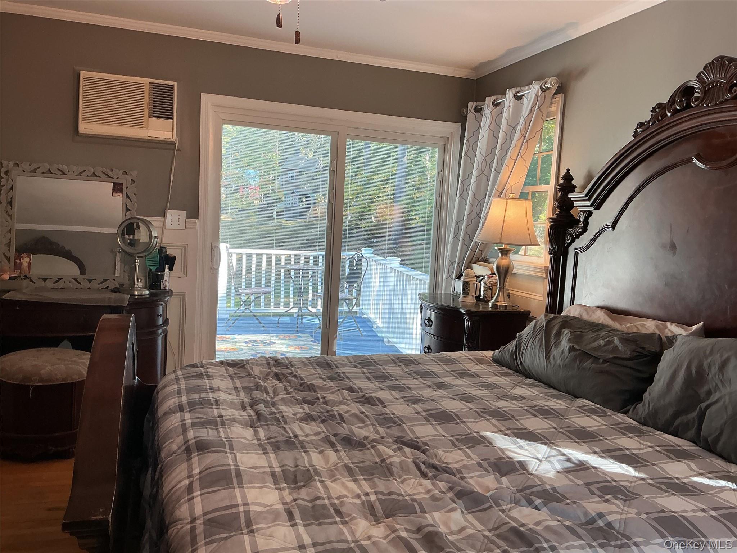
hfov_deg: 61.7
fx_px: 617
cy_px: 276
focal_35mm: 29
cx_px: 368
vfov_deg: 48.2
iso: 40
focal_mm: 3
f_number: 1.8
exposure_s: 1/60
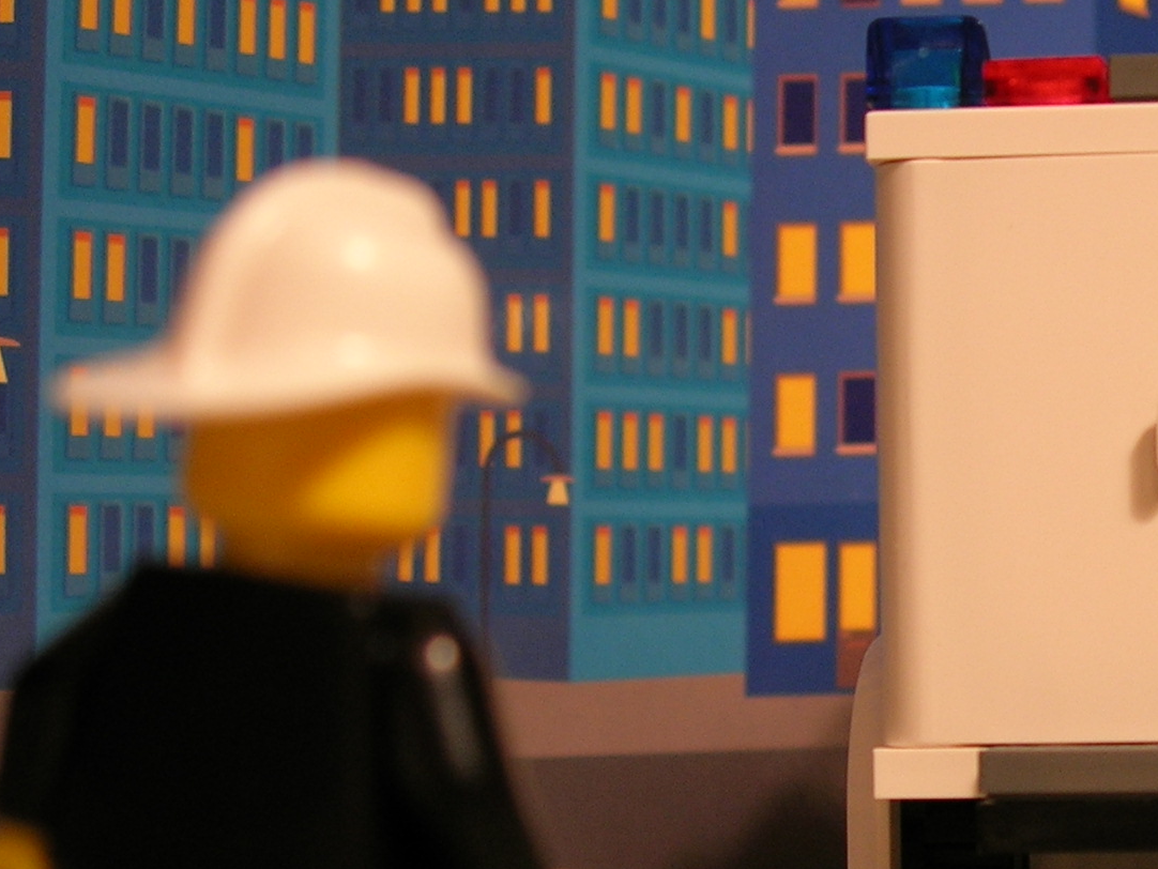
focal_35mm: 91
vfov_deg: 16.2
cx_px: 1238
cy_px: 560
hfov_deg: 20.6
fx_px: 3045
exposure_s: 1/7.1
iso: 64
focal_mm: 7.8
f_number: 2.8
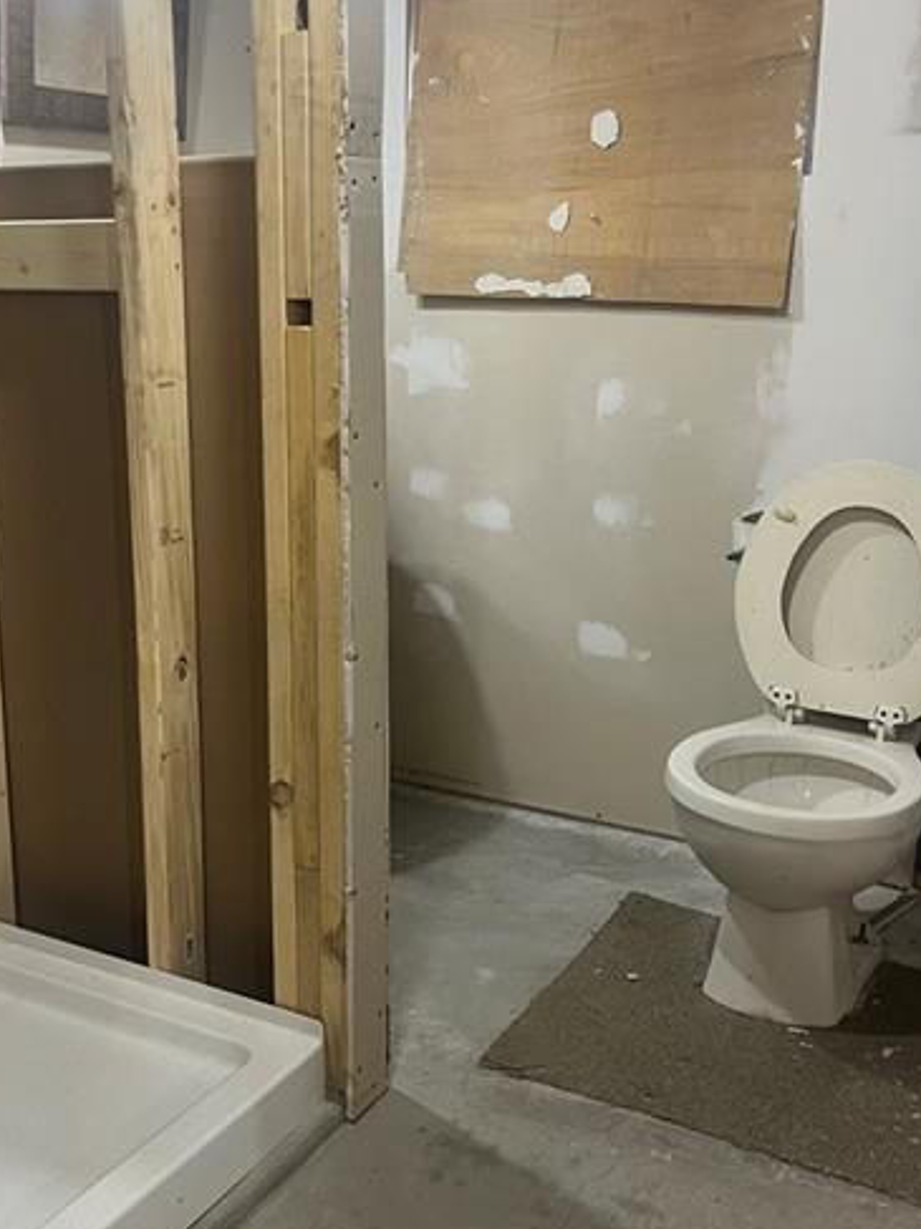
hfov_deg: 35.0
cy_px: 621
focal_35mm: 41
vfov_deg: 45.8
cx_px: 389
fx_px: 1455
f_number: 1.6
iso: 160
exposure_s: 1/60
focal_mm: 5.1
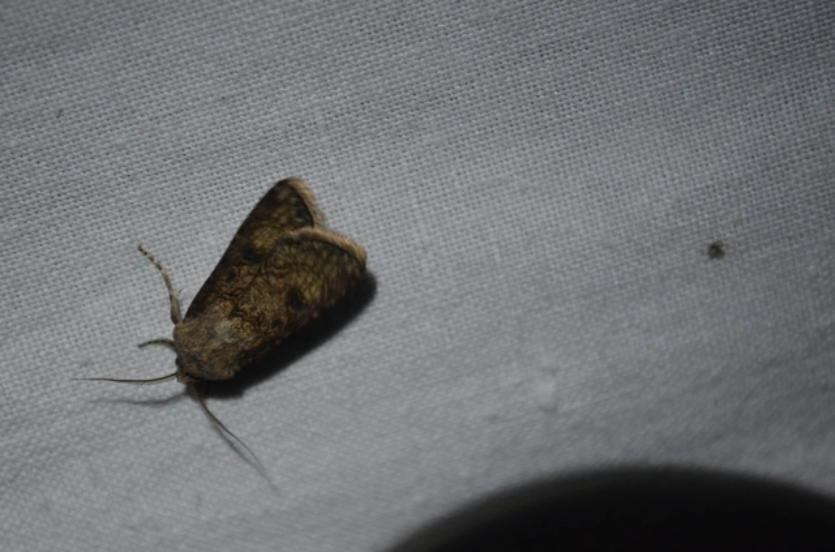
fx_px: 1908
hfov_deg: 24.7
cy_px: 276
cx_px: 418
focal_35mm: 82
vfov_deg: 16.5
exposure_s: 1/60
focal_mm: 55
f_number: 5.6
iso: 560
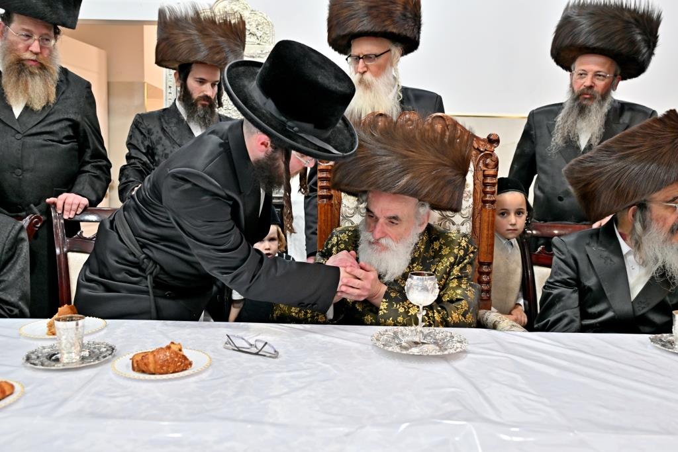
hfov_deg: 56.5
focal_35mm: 34
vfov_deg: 39.4
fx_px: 631
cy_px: 226
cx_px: 339
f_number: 4
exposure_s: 1/200
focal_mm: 33.5
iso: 640
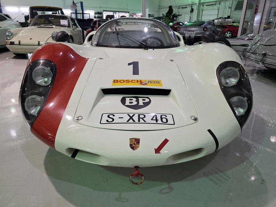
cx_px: 138
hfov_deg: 73.9
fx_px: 183
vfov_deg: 58.9
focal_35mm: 23
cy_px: 104
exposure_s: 1/120
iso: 400
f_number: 1.7
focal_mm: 6.3
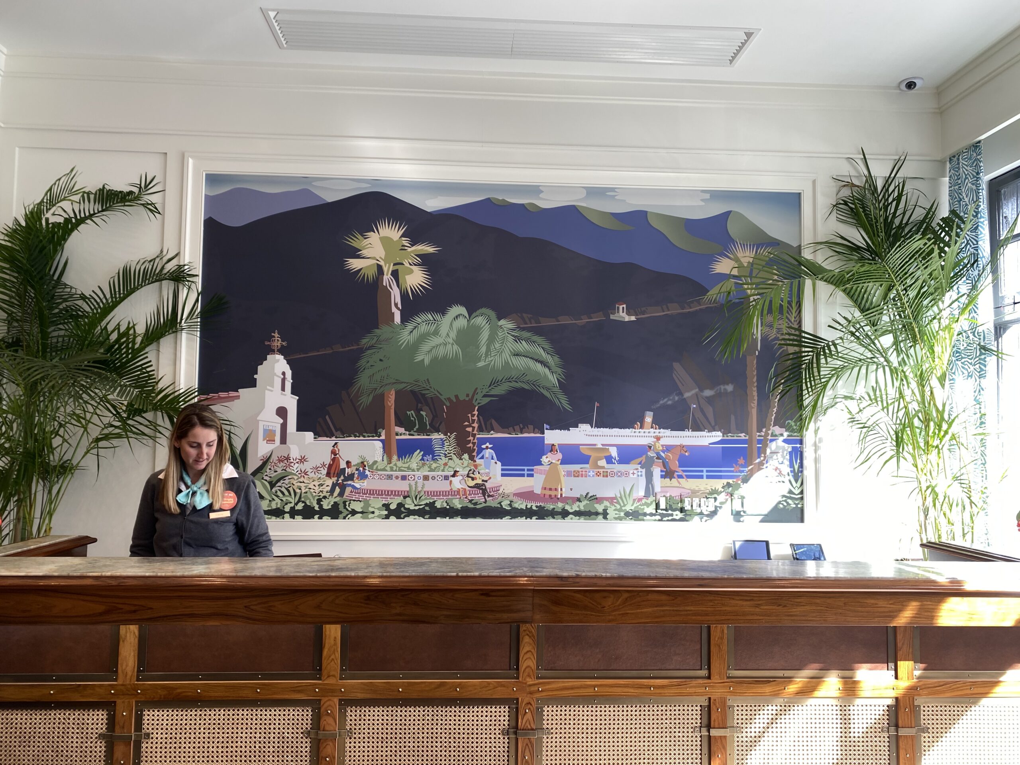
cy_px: 382
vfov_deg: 53.1
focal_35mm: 26
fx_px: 766
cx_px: 510
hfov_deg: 67.3
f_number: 1.8
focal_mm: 4.25
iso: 32
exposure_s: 1/120
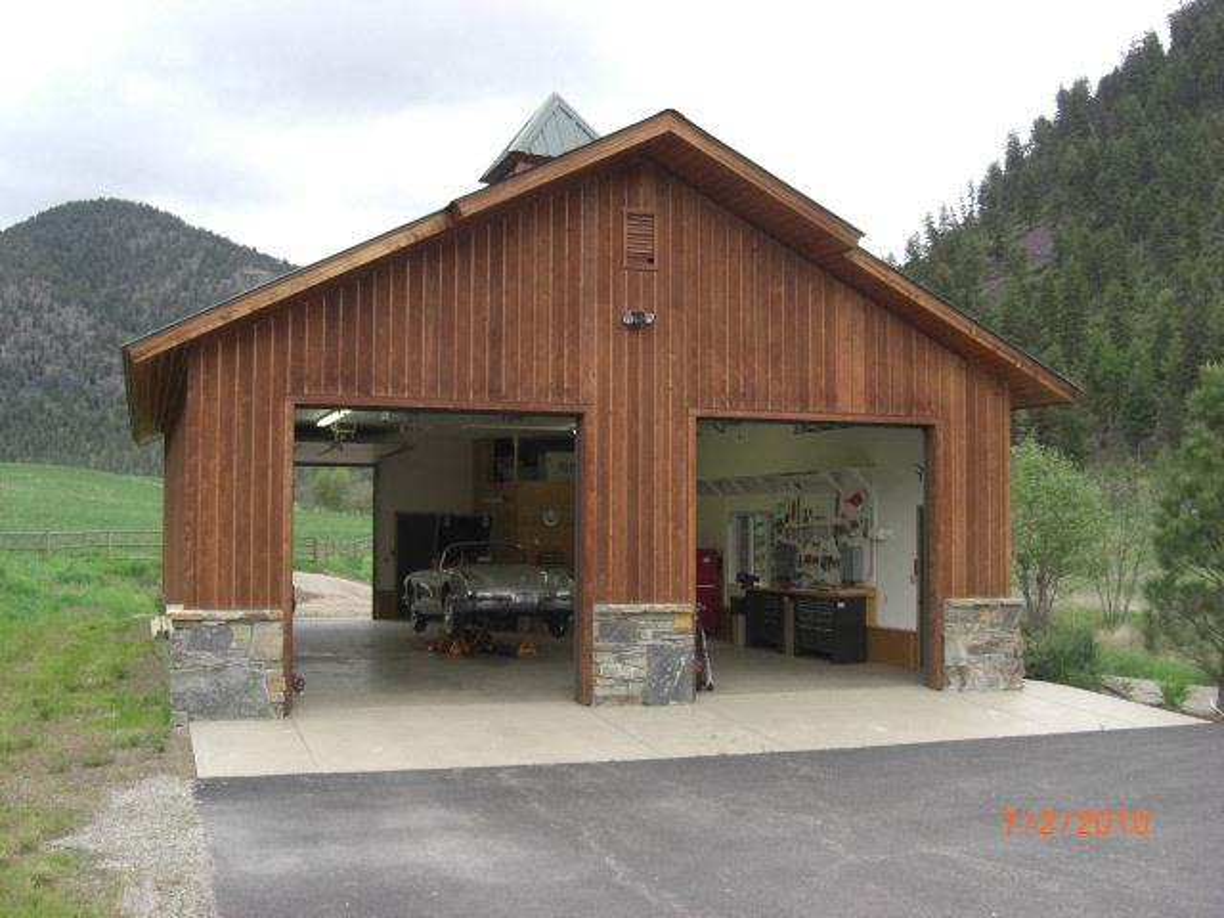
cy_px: 459
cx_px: 612
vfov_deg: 37.7
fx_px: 1344
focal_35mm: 38
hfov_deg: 49.0
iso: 80
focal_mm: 7.9
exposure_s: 1/200
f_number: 2.8
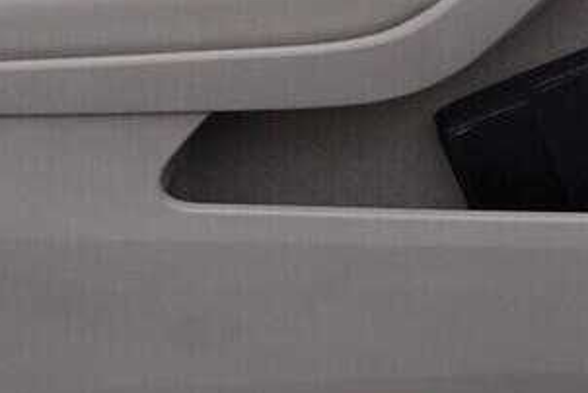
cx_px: 405
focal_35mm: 122
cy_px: 26
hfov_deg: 16.7
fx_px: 1995
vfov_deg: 11.2
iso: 125
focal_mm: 24
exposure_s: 1/80
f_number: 4
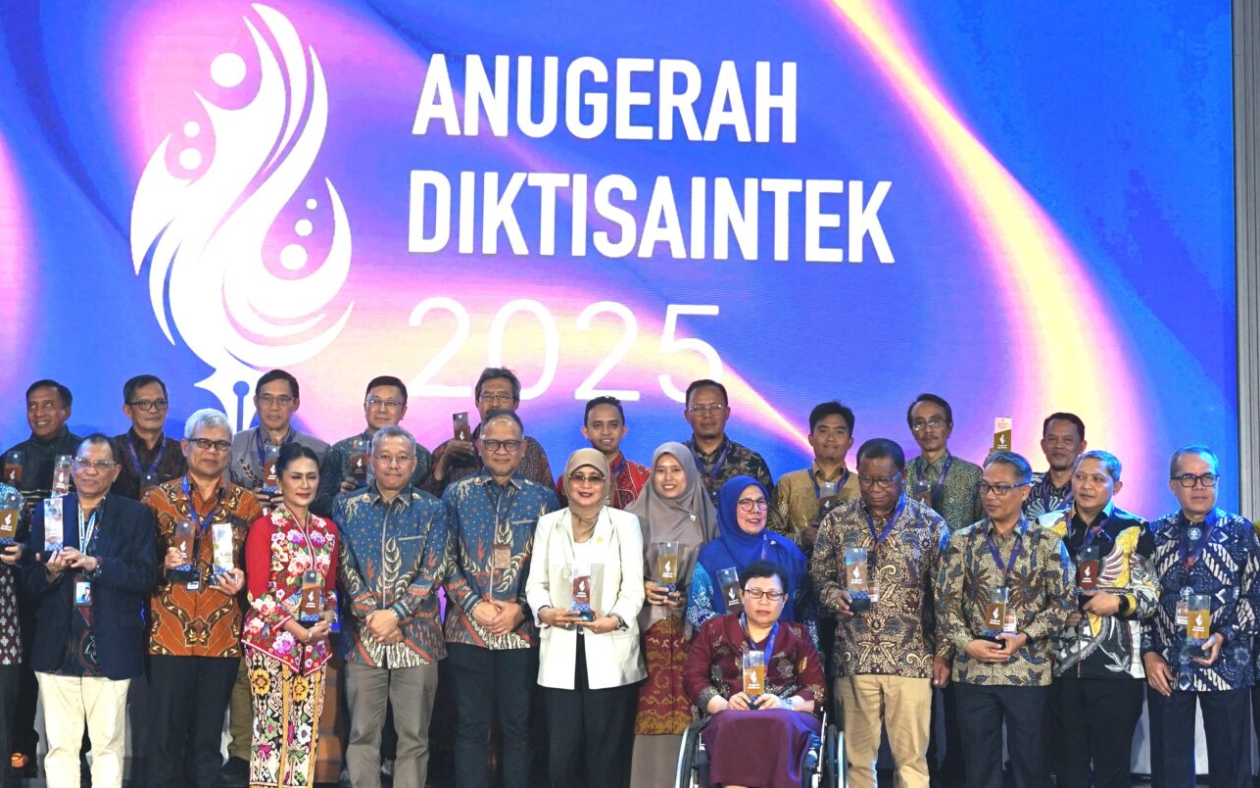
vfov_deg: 18.3
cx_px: 503
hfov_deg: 28.9
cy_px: 272
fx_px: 2438
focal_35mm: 71
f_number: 4
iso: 500
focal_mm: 35
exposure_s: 1/160
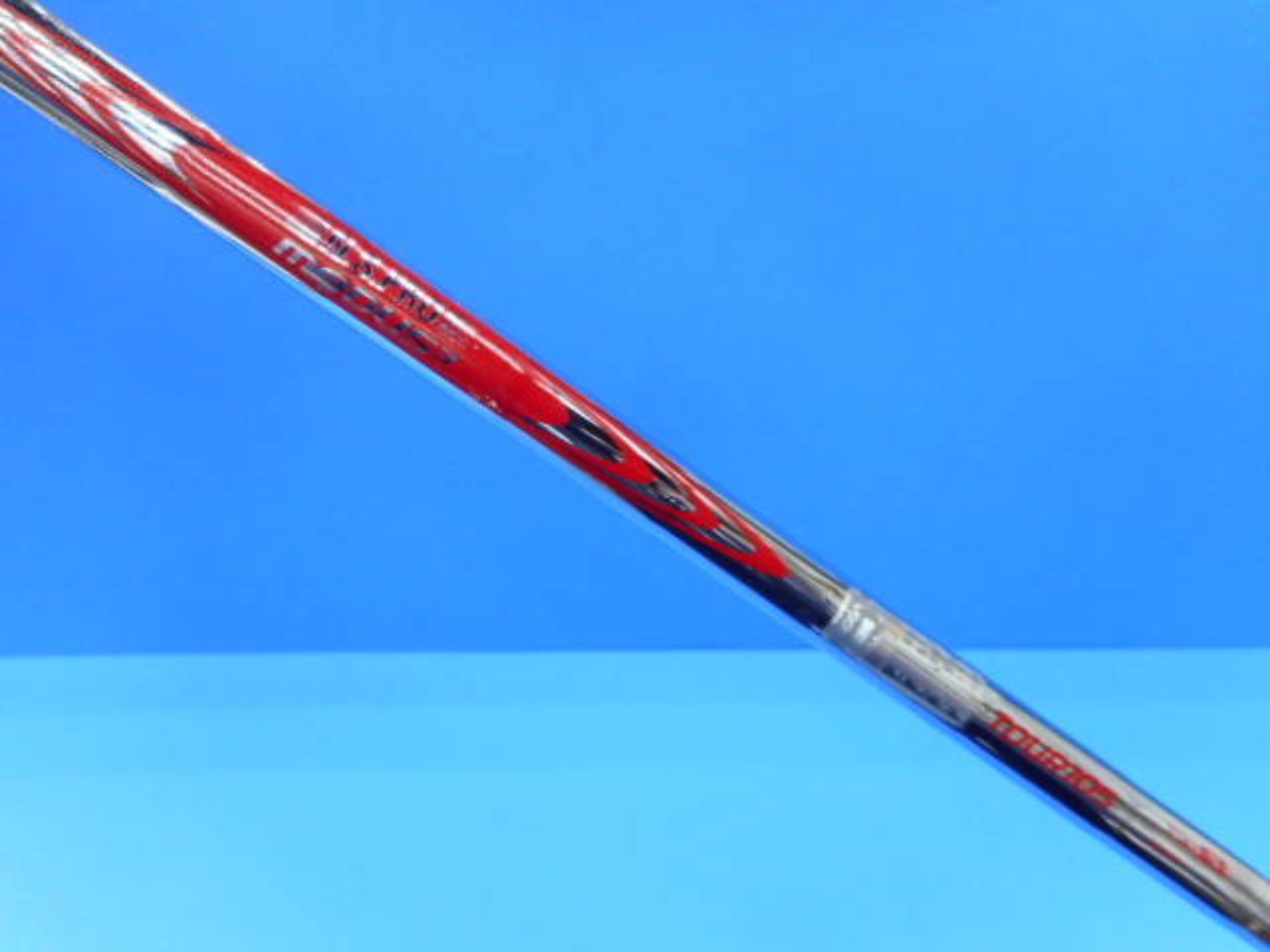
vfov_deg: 54.9
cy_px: 476
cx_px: 635
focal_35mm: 25
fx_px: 917
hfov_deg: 69.4
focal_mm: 4.5
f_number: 3.7
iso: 180
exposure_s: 1/30
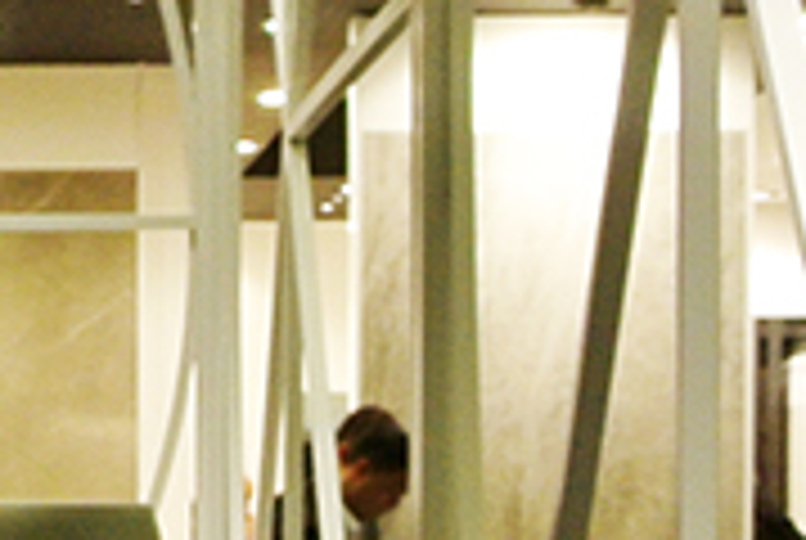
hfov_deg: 10.2
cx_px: -392
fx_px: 4351
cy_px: 731
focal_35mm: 194
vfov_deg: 7.0
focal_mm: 11
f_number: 4.5
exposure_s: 1/60
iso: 400
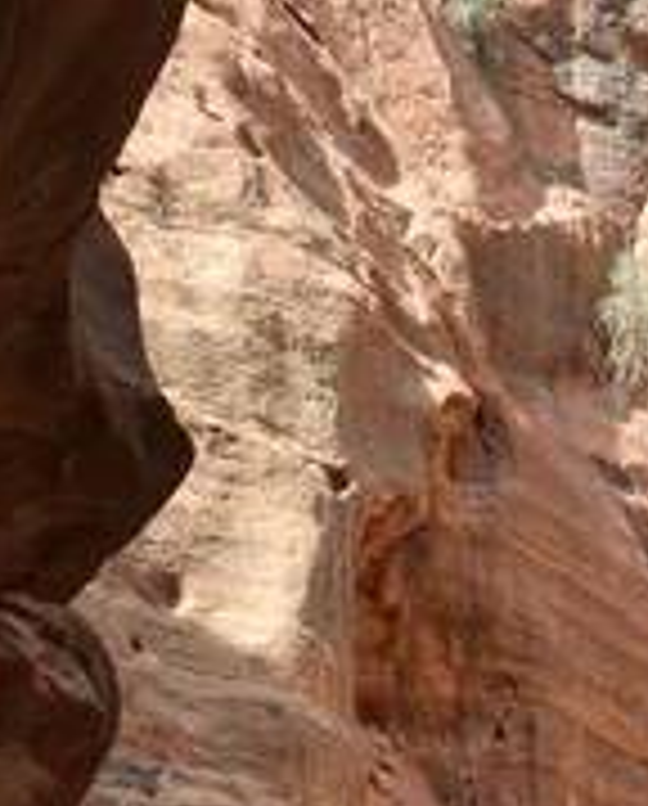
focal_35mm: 159
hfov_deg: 9.6
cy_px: 702
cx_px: 803
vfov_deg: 12.0
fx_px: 3795
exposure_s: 1/200
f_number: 8
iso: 200
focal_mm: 29
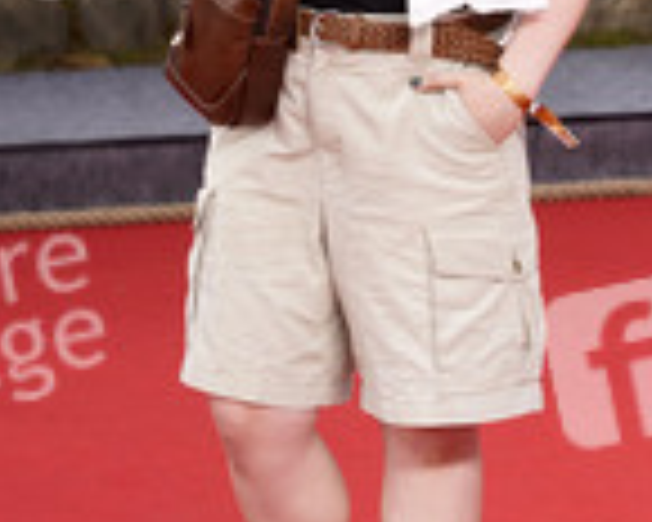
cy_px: 117
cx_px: 364
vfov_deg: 6.5
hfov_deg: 8.1
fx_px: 4593
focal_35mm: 238
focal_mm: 92
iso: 100
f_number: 5.6
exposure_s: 1/160
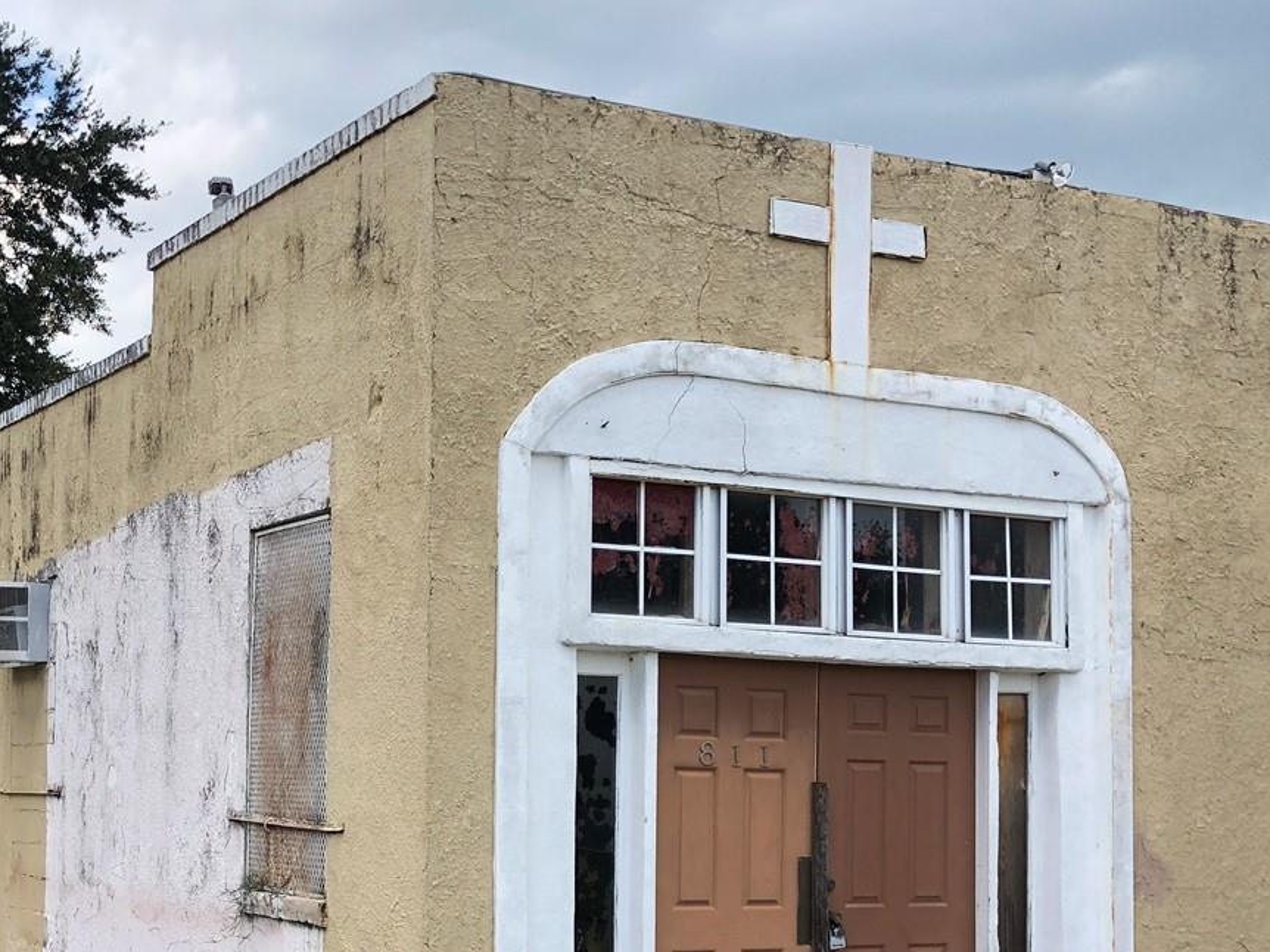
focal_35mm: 52
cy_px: 696
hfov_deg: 35.8
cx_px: 281
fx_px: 1907
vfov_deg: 27.7
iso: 20
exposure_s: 1/727
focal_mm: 3.99
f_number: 1.8
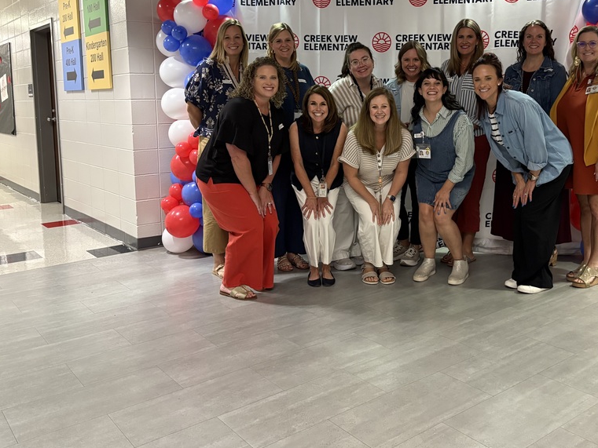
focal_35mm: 35
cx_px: 383
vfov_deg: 40.3
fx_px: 605
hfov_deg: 51.9
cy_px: 158
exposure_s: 1/60
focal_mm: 5.96
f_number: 1.6
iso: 400
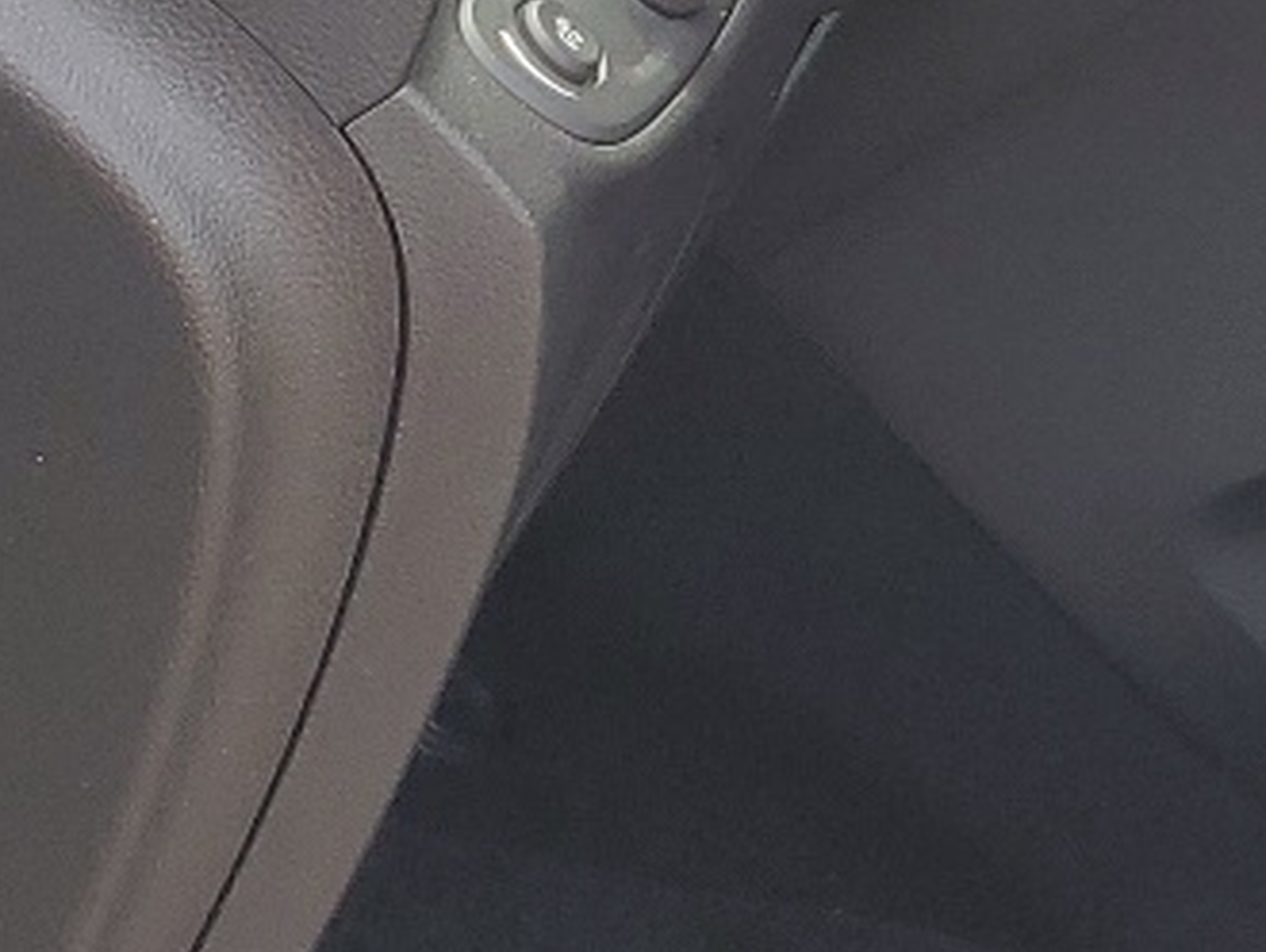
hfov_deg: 13.9
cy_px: -299
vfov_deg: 11.5
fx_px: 4612
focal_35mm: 126
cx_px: 2290
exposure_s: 1/222
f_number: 1.5
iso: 50
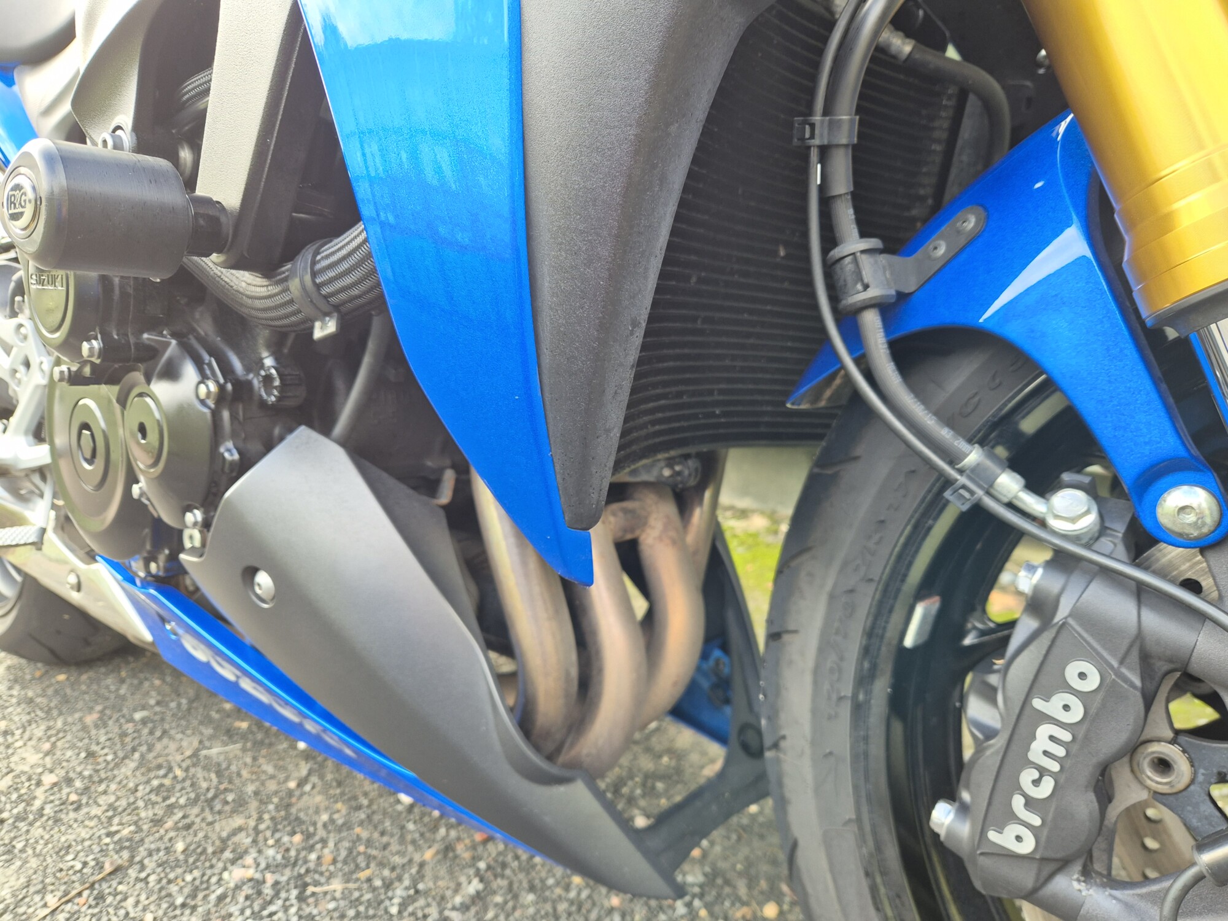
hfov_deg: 73.9
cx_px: 614
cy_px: 460
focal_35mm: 23
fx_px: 816
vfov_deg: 58.9
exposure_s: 1/100
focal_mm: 5.4
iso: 125
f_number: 1.8
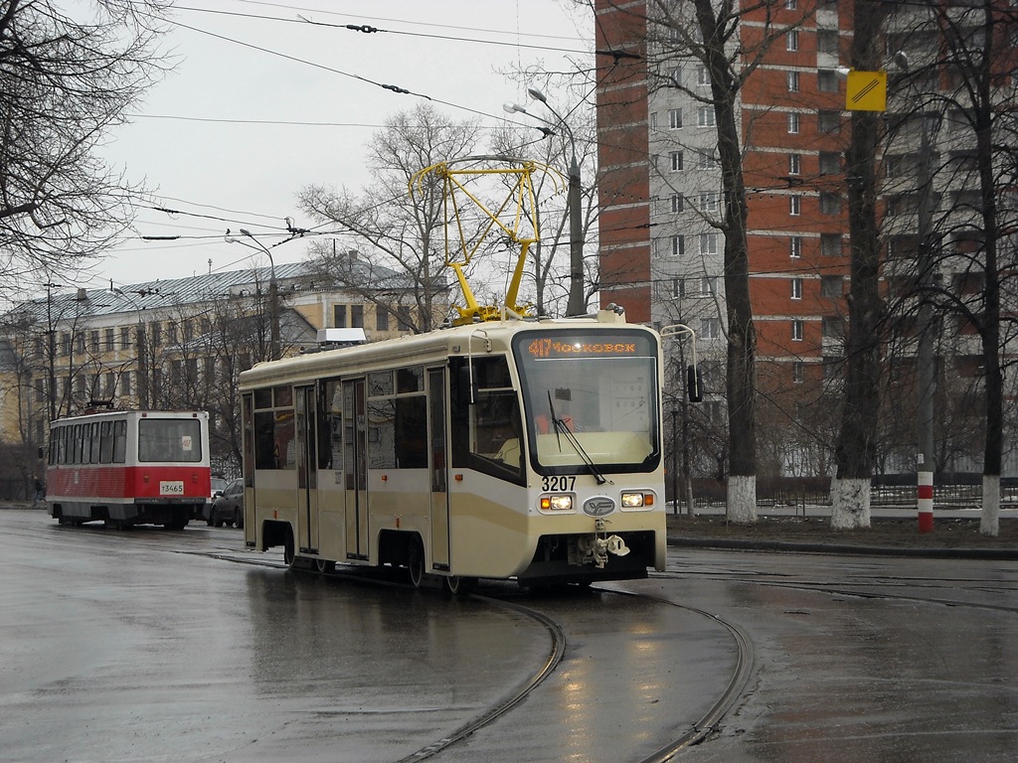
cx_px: 509
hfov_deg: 18.7
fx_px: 3088
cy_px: 382
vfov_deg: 14.1
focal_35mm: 105
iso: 64
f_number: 4.7
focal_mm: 17.1
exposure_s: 1/309
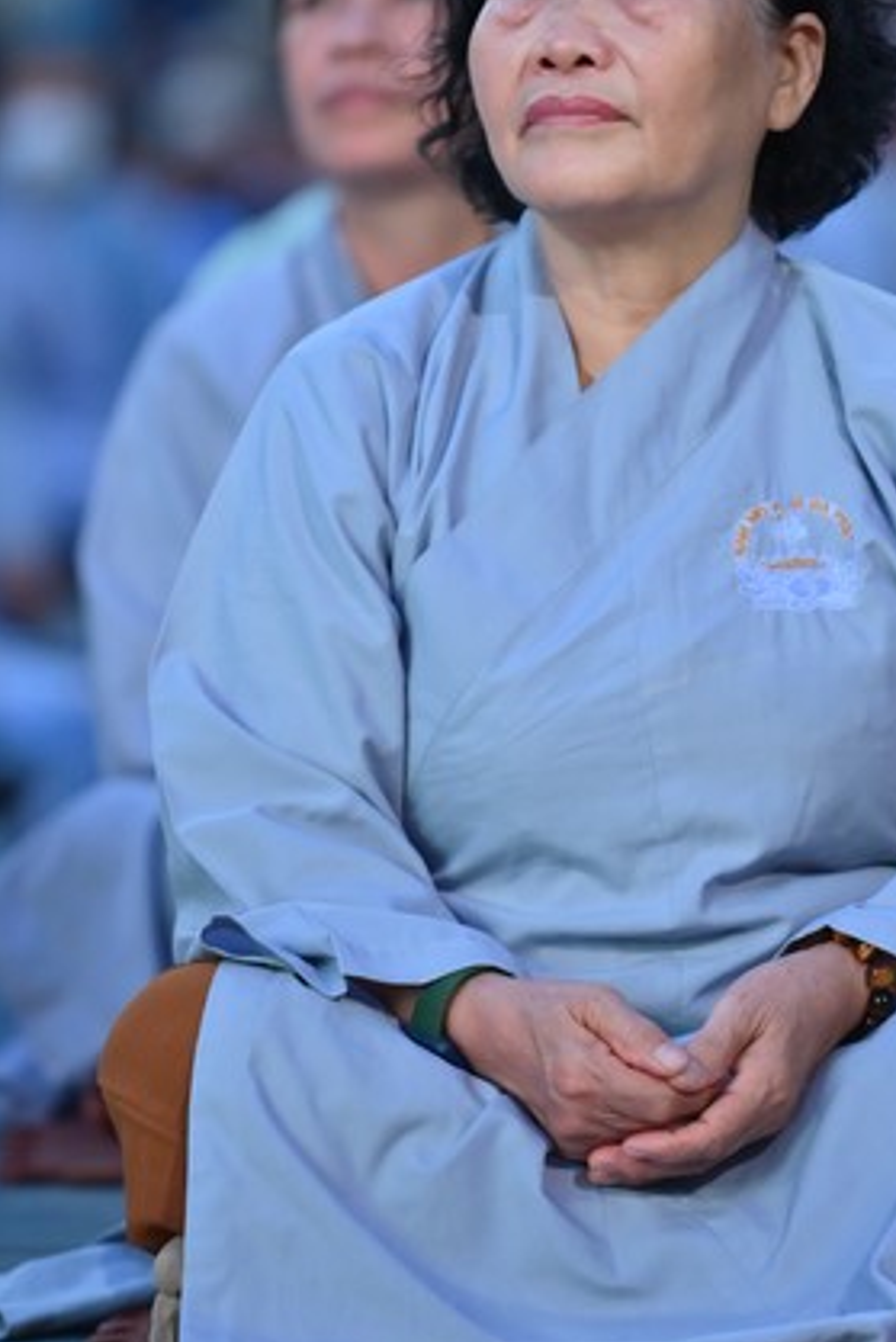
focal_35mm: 272
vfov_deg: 7.6
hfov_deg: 5.1
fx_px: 10145
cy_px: 453
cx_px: 637
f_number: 2.8
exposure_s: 1/160
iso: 1250
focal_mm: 175
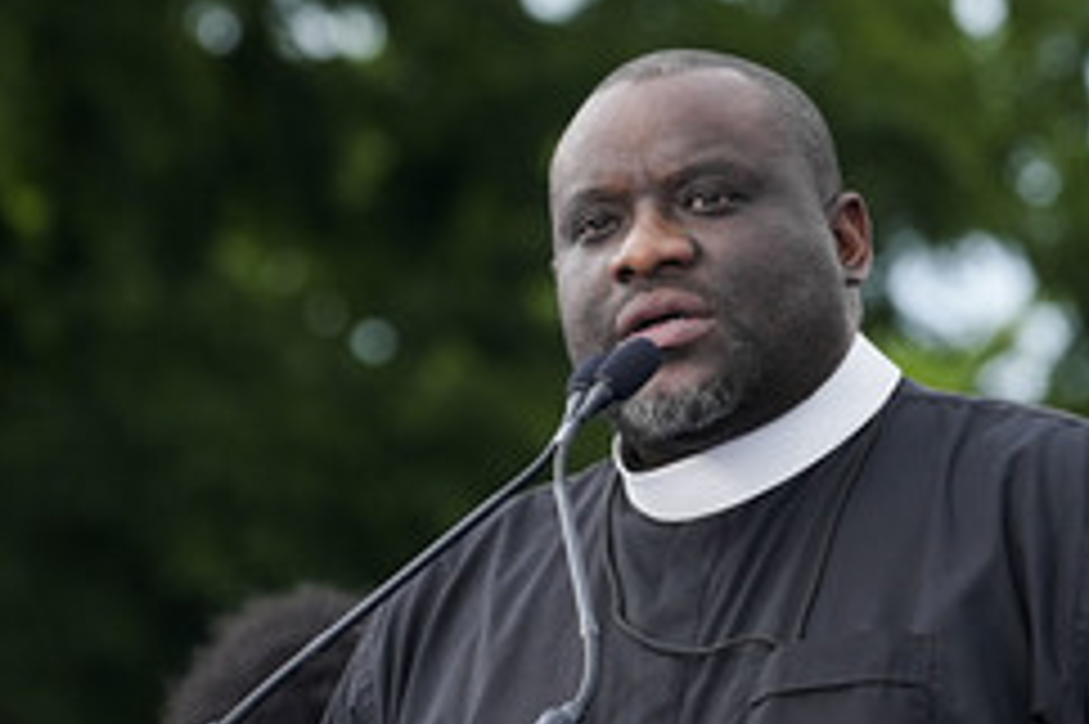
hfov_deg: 5.5
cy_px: 616
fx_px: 11245
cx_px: 594
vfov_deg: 3.7
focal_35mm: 372
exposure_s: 1/500
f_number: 6.3
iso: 400
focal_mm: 200
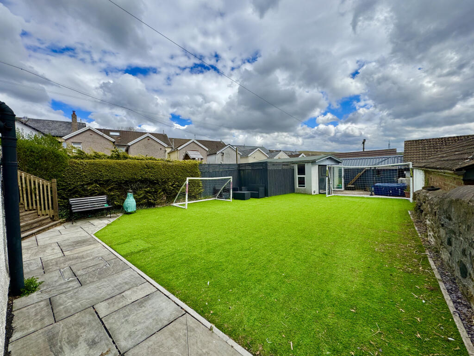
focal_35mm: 14
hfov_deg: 102.1
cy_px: 178
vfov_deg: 85.7
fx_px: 192
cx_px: 237
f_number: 2.2
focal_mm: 2.22
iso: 50
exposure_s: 1/1832
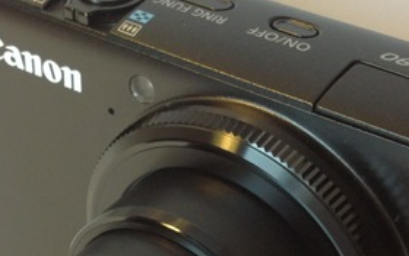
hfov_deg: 19.5
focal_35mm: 106
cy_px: 215
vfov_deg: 12.3
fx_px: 1182
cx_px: 110
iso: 64
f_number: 2.4
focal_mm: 4.28
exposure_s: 1/33
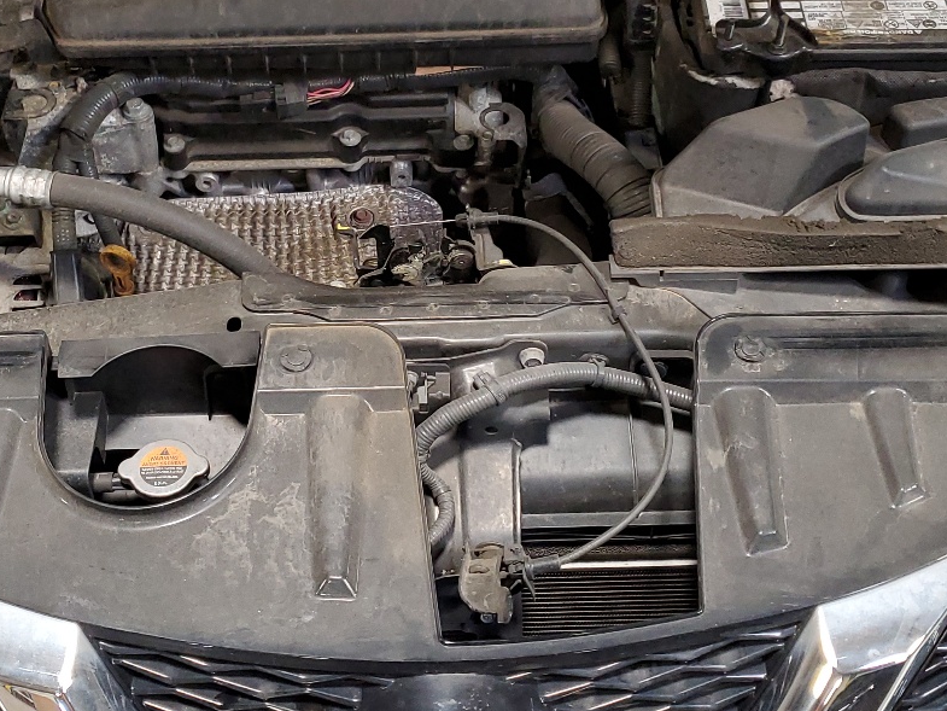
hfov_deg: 36.1
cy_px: 198
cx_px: 411
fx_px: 1450
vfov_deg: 27.2
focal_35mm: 53
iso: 145
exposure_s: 1/60.2
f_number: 1.5
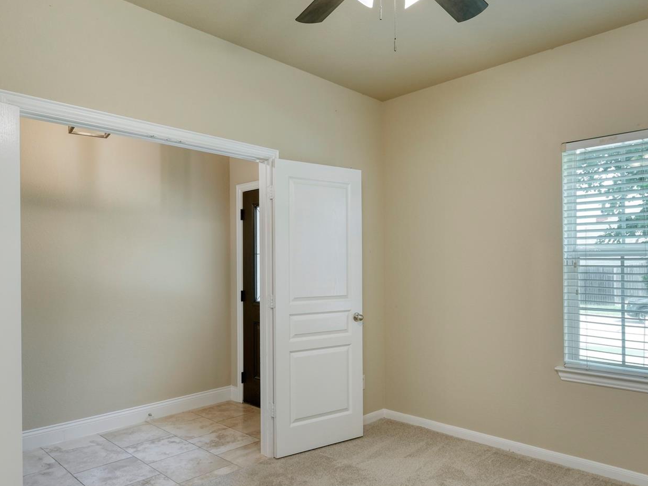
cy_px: 262
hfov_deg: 71.6
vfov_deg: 56.7
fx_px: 449
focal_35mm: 24
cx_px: 310
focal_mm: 10
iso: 320
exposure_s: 1/10
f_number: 8
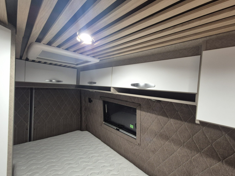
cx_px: 117
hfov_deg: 102.1
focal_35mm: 14
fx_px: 95
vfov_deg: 85.7
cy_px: 89
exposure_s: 1/50
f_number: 2.2
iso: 320
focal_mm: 2.2
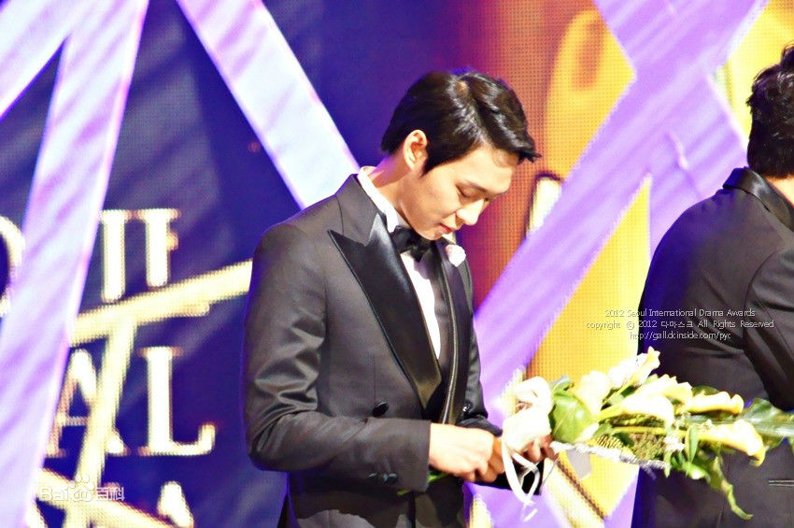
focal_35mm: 300
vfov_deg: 4.6
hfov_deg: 6.9
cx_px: 397
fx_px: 6610
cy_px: 264
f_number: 5.6
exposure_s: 1/40
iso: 1600
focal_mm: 200
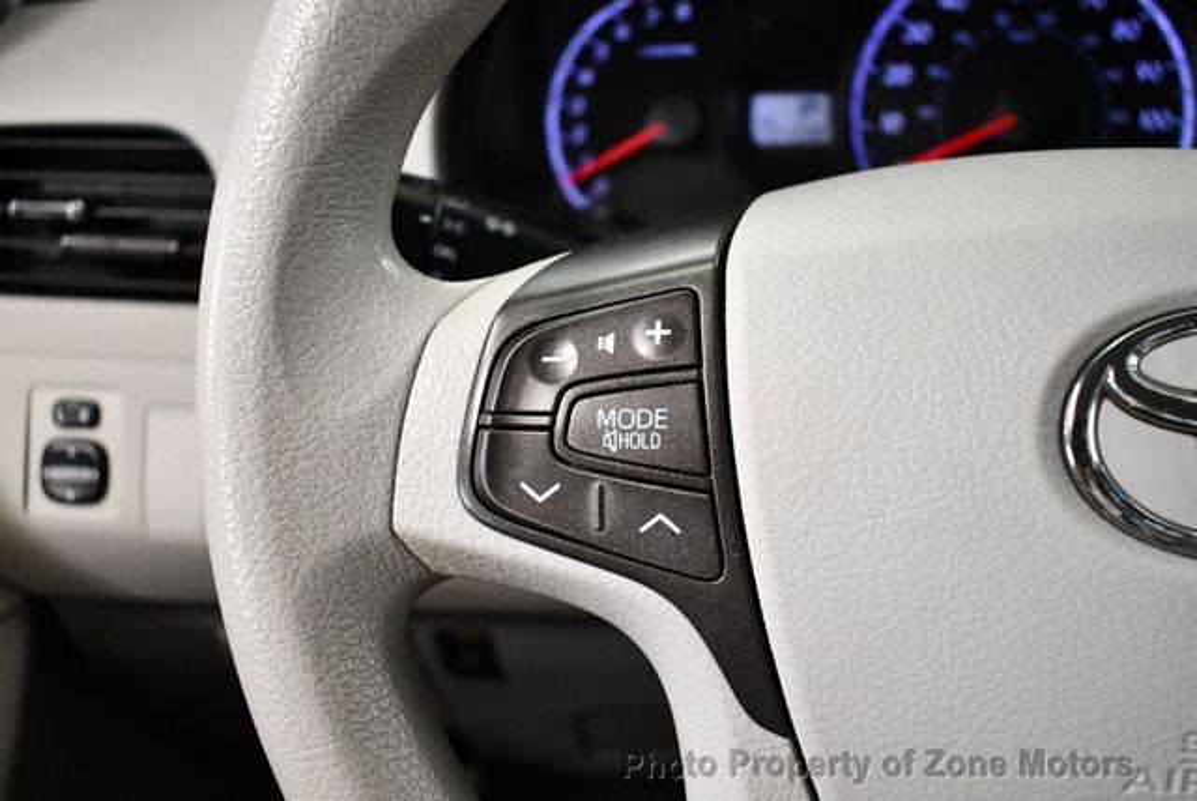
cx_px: 598
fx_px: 1198
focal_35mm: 36
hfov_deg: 53.1
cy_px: 400
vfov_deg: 36.9
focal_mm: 18
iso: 2800
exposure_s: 1/125
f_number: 3.5
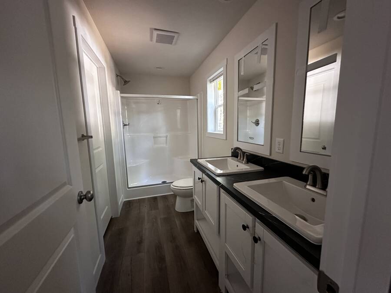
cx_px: 196
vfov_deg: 85.7
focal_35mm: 14
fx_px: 158
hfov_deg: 102.1
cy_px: 146
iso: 1000
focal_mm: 2.22
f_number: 2.2
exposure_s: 1/60
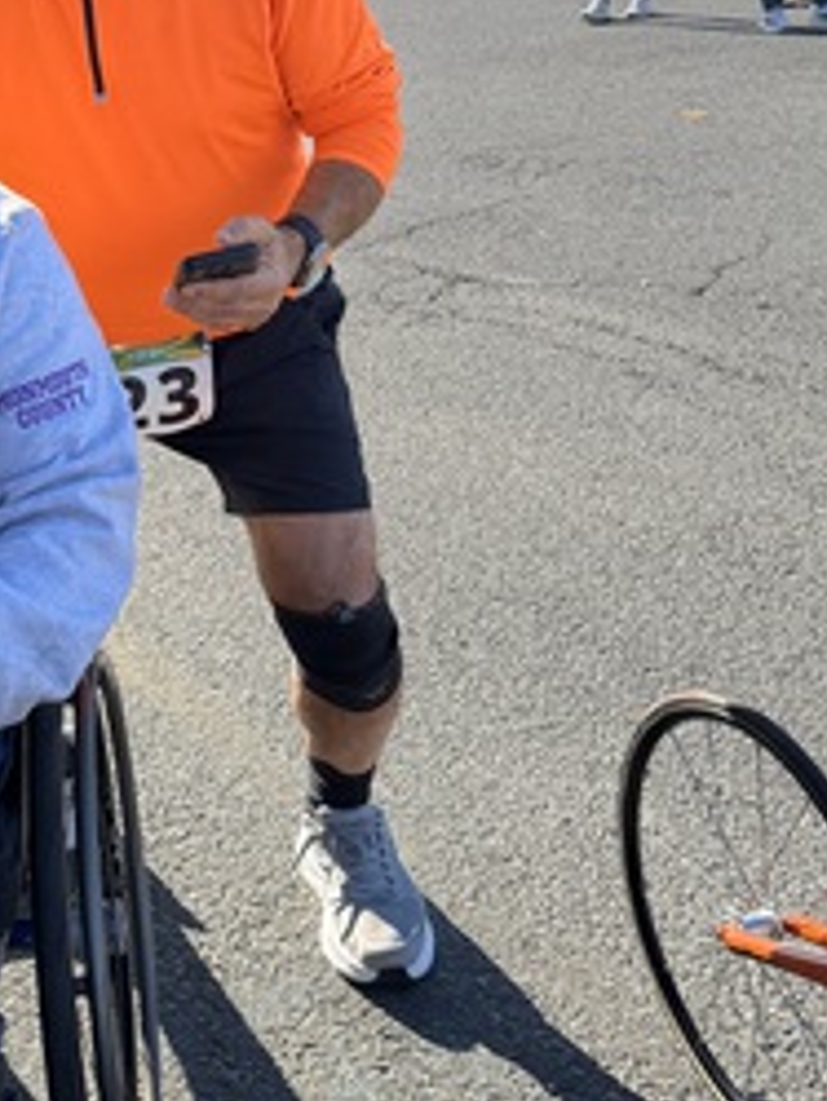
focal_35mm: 53
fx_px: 1687
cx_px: -11
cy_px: 336
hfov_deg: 26.0
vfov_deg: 35.7
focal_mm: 6.76
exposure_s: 1/2801
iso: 100
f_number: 1.78
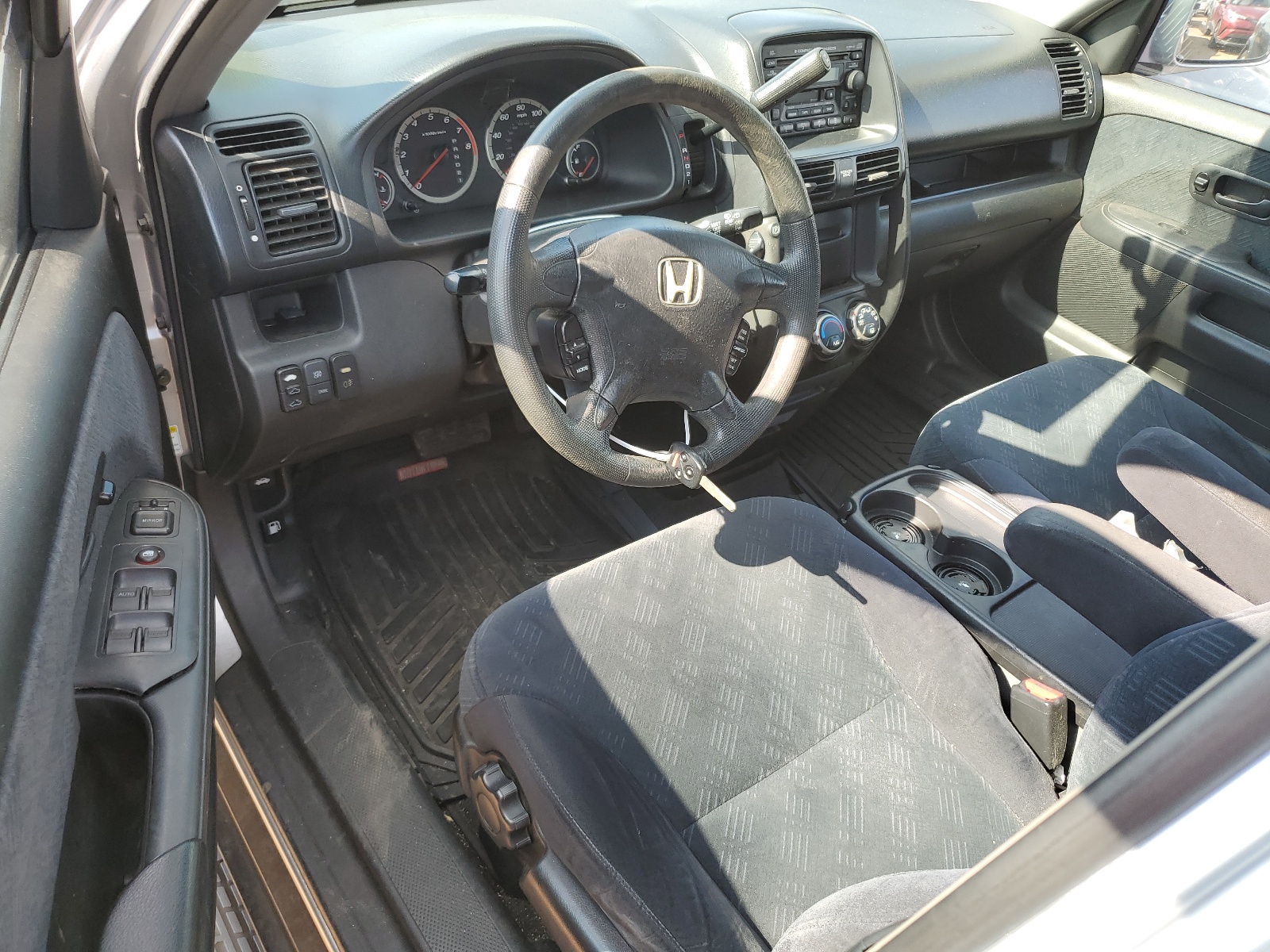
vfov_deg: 53.1
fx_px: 954
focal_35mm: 26
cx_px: 635
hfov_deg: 67.3
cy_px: 476
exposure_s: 1/233
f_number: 1.5
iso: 50
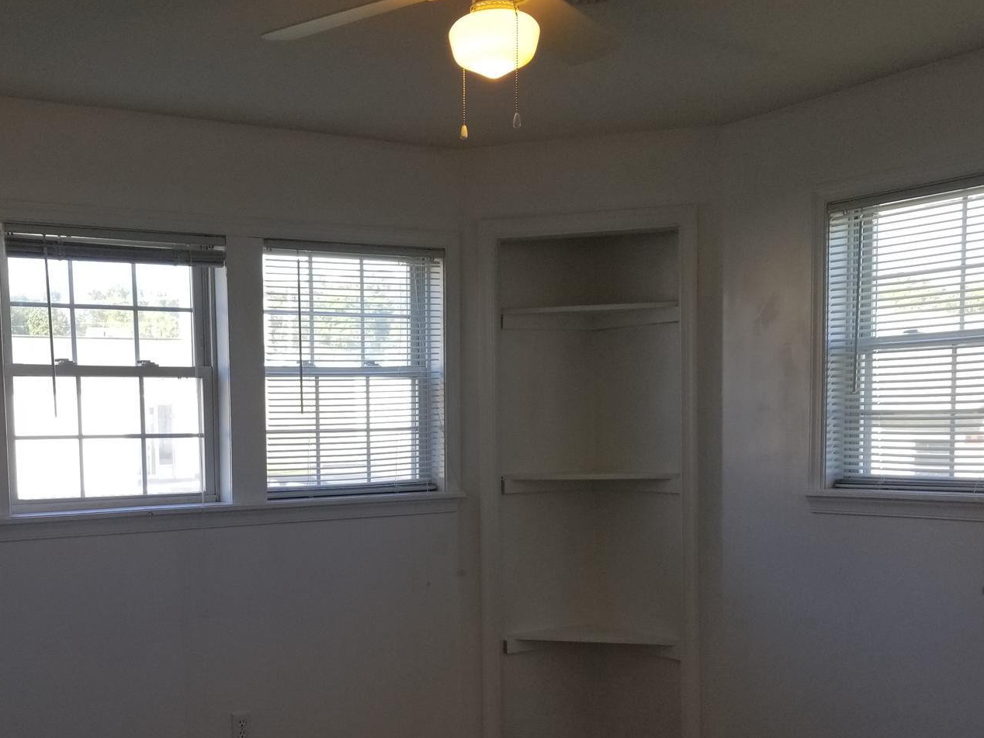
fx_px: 1194
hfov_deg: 44.3
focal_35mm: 42
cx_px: 345
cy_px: 543
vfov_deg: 33.7
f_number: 1.7
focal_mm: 4.25
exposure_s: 1/197
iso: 50
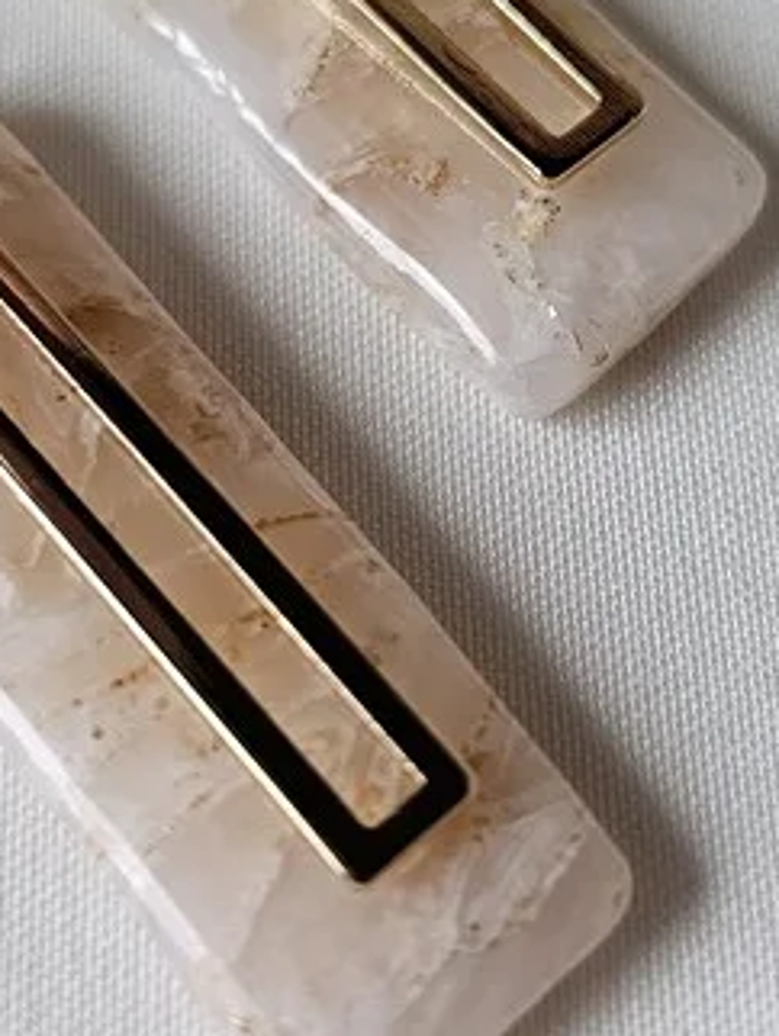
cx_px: 380
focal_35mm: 67
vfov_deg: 28.8
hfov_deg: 22.0
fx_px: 2008
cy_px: 344
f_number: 1.7
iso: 250
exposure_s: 1/67
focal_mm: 6.3
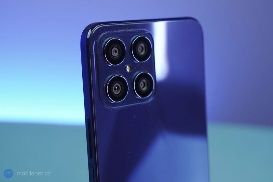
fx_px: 531
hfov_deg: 28.9
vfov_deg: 19.4
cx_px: 136
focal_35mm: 70
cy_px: 91
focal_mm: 70
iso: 800
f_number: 6.3
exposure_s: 1/160
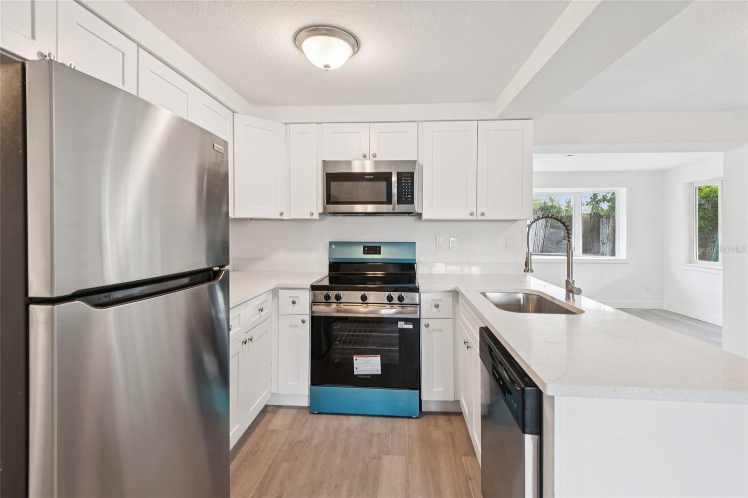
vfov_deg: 73.7
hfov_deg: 96.7
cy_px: 249
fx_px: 332
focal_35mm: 16
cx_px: 374
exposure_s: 1/15
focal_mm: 16
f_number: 8
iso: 400
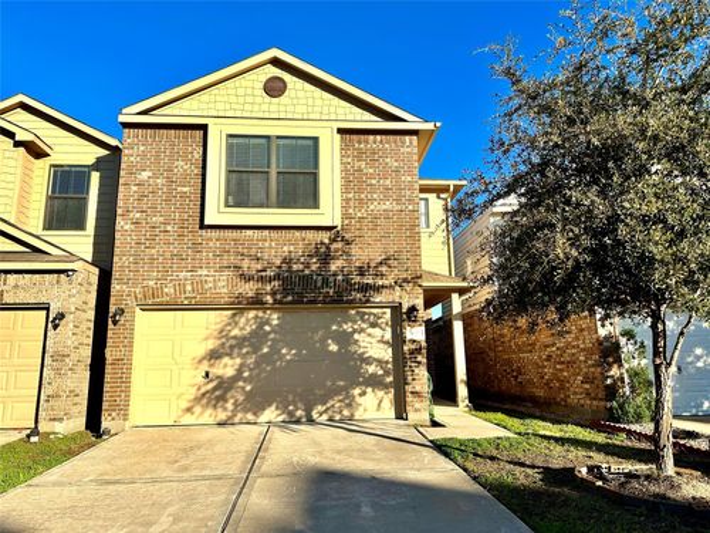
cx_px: 355
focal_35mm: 24
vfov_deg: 56.8
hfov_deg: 71.6
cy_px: 266
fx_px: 492
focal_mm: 6.86
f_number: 1.78
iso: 80
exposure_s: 1/3717
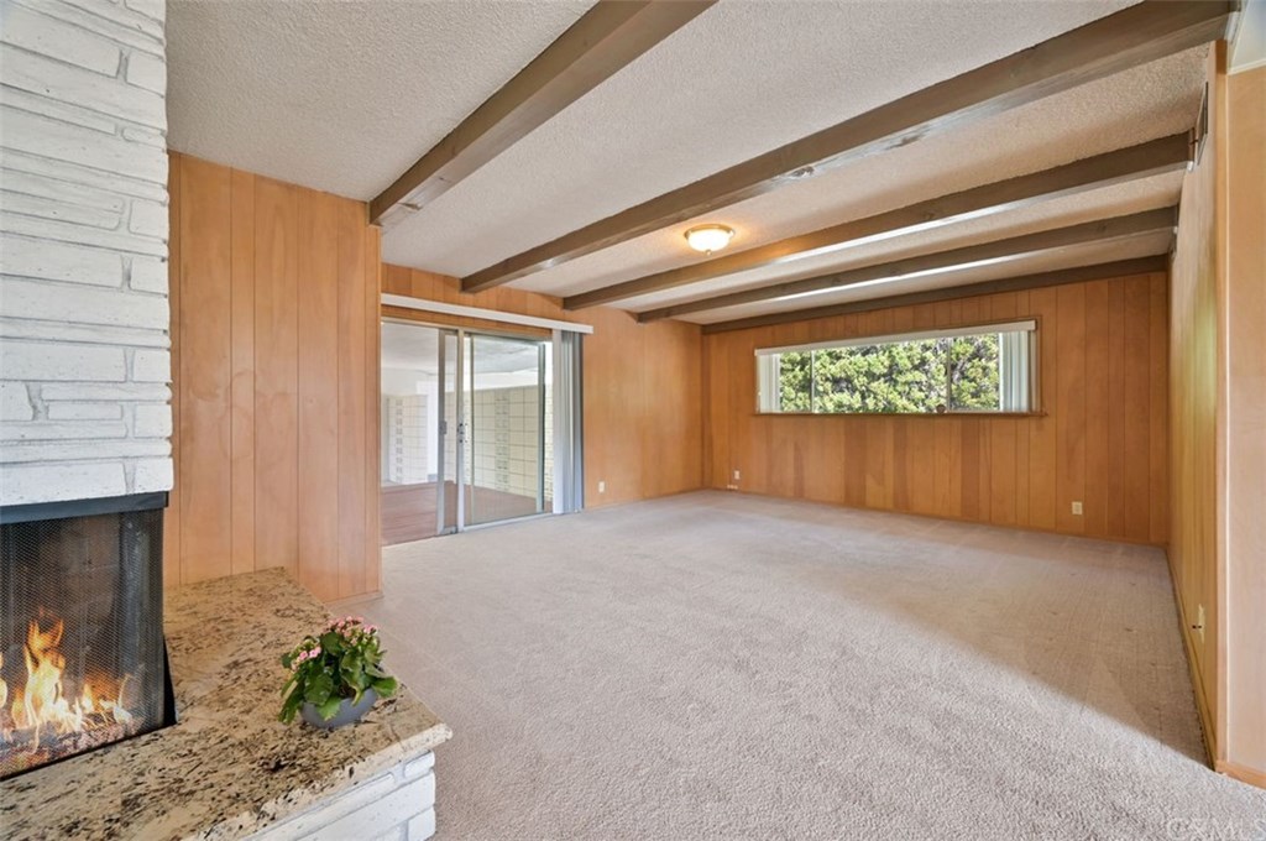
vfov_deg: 81.1
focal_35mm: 14
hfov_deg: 104.3
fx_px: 492
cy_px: 420
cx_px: 633
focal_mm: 14
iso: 400
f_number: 11
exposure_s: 1/4
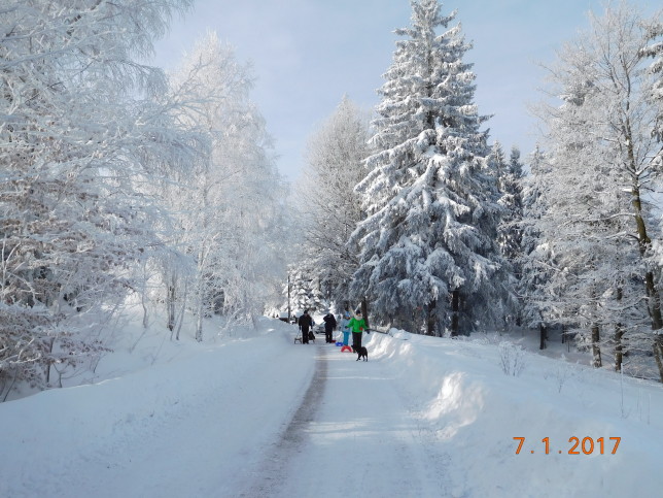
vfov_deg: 54.9
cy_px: 249
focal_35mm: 25
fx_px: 479
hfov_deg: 69.4
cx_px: 332
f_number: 6.8
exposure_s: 1/400
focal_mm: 4.5
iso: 125
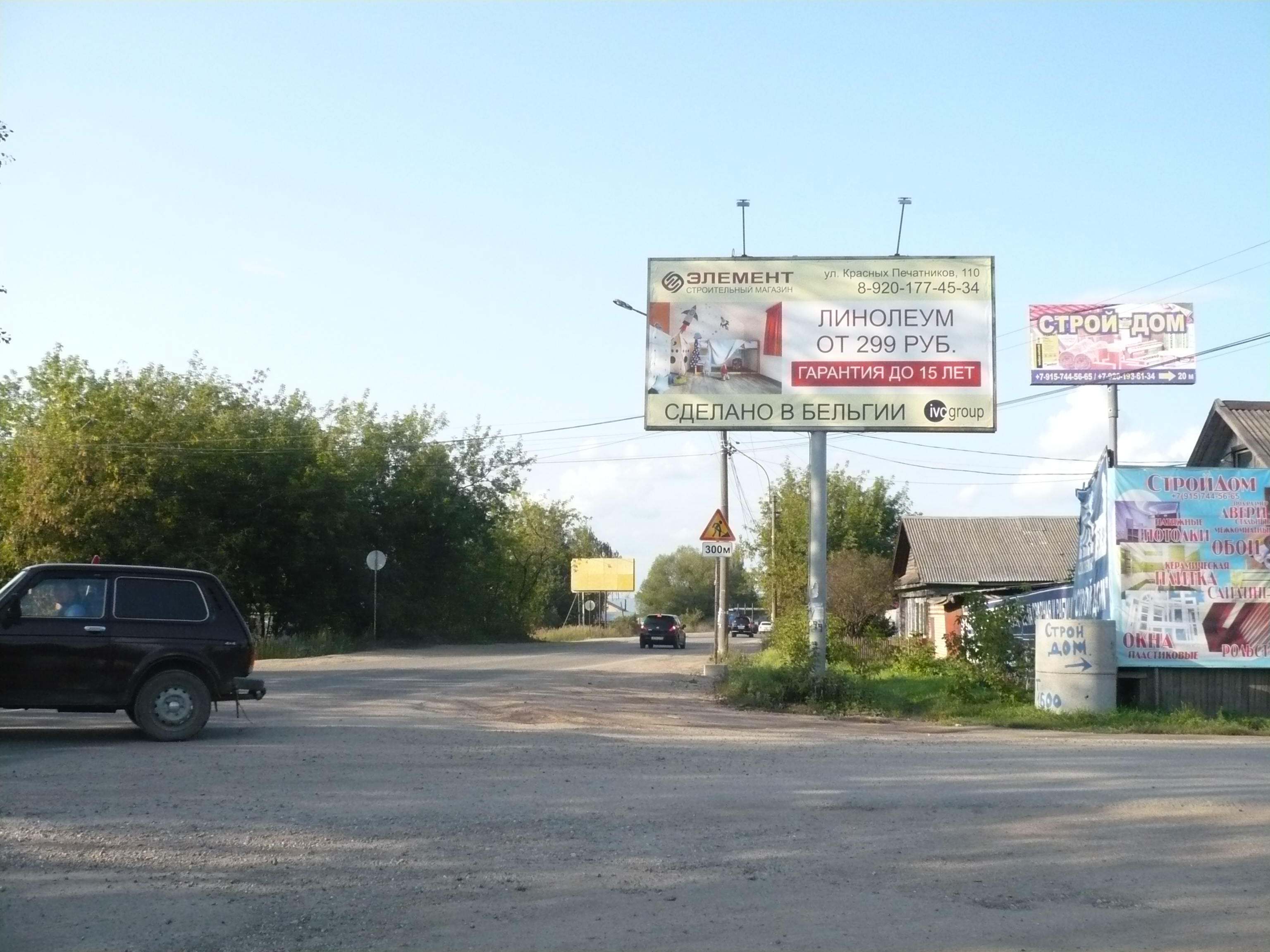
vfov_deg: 40.7
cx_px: 635
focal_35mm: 35
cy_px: 476
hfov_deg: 52.6
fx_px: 1284
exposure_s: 1/320
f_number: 8
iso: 400
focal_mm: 5.8
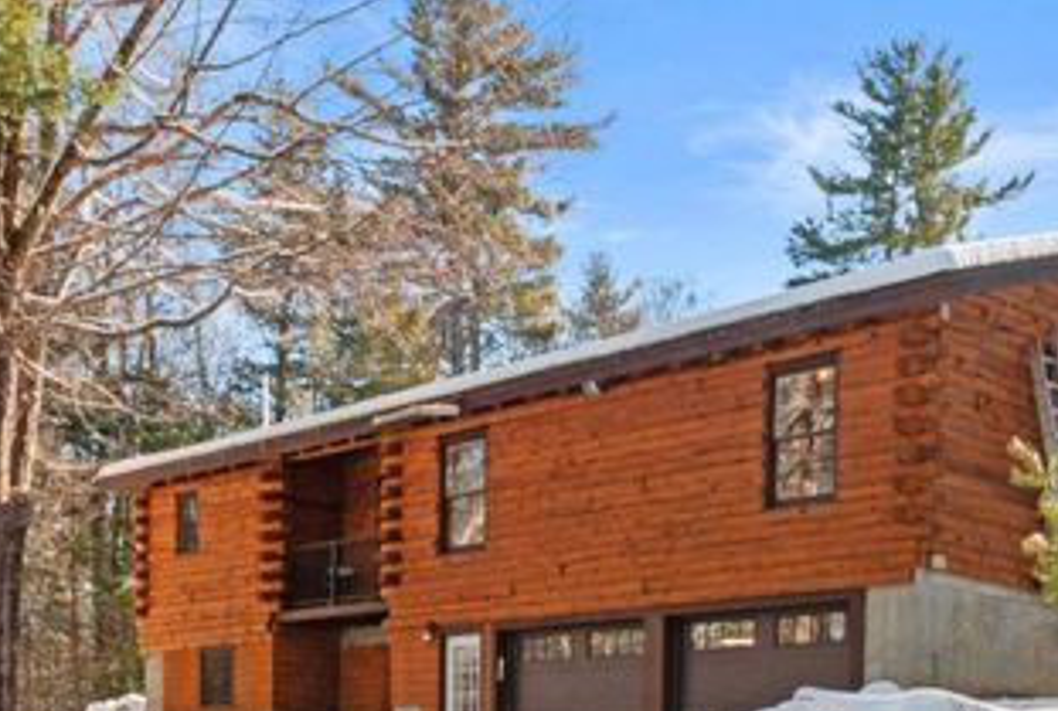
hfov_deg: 37.3
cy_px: 566
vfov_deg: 25.2
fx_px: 1561
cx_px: 633
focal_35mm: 53
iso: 200
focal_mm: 22
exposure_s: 1/100
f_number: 10
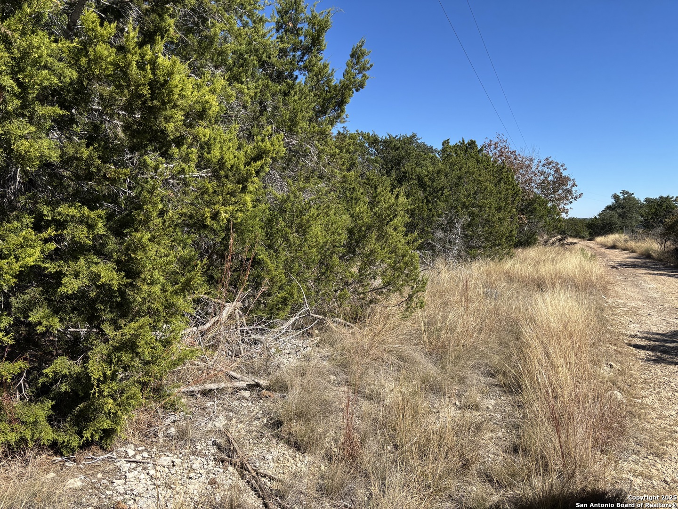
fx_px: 509
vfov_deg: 53.1
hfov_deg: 67.3
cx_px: 339
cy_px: 254
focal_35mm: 26
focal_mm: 5.96
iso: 50
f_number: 1.6
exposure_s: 1/2513
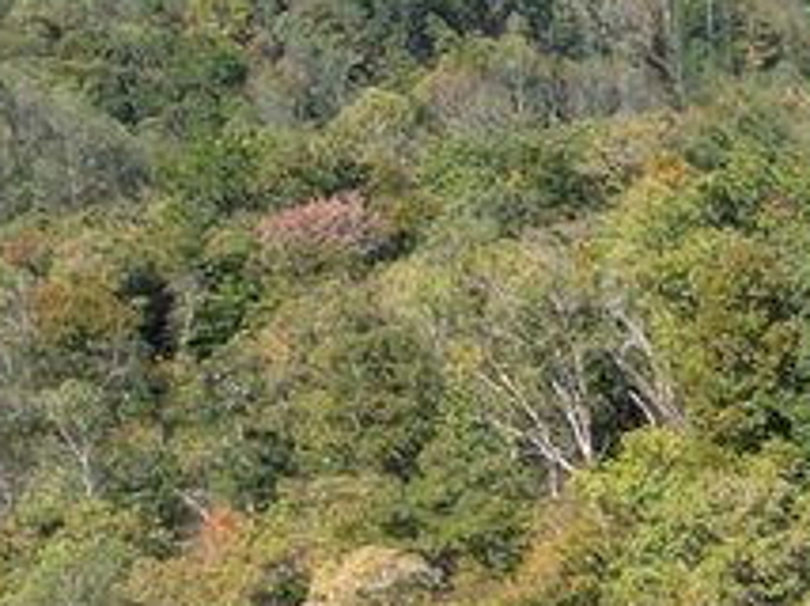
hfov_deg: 10.6
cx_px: 1671
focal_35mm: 170
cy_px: 922
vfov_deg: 8.5
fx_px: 3973
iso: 100
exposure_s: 1/1600
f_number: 1.7
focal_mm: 6.72
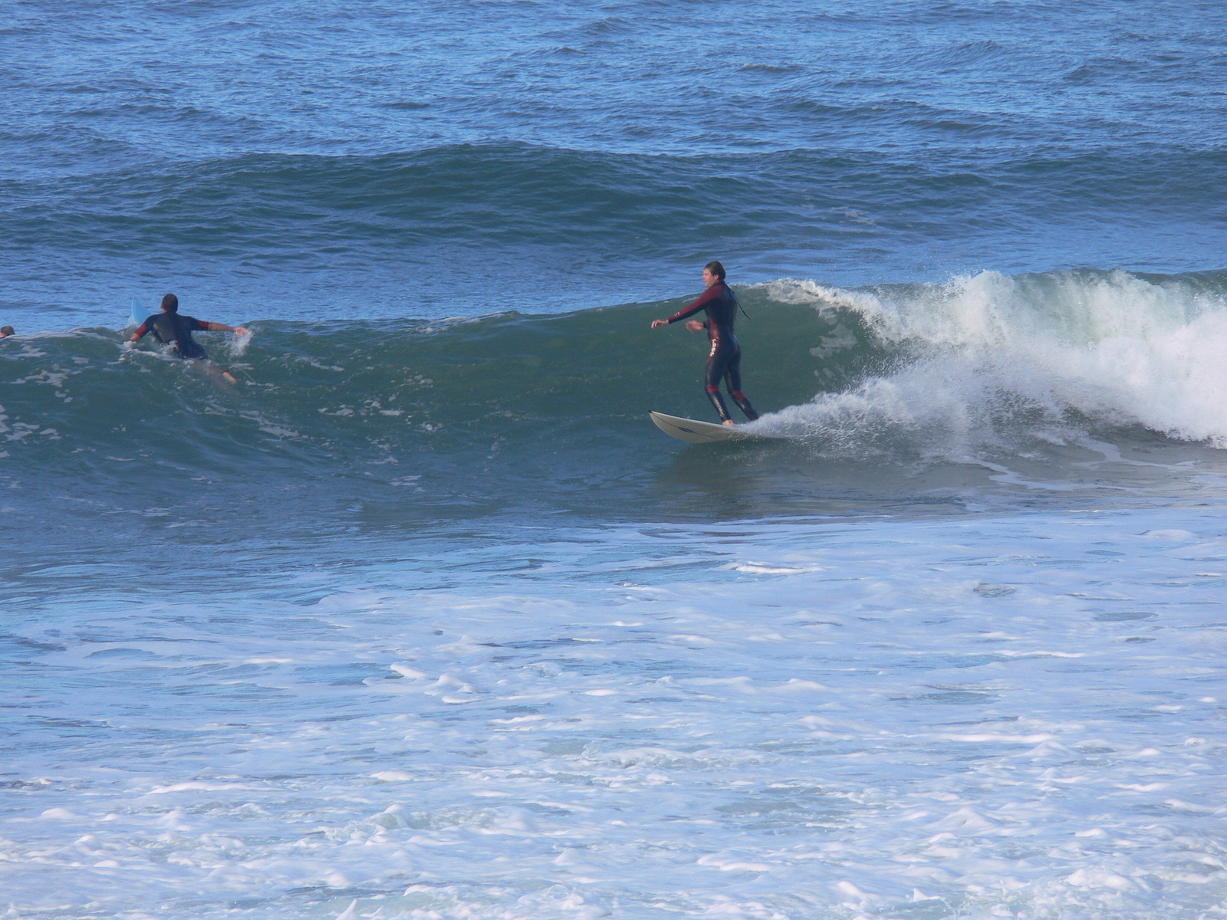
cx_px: 614
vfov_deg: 3.5
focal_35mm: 420
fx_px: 14887
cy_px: 460
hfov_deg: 4.7
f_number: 5.6
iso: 80
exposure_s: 1/160
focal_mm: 88.8
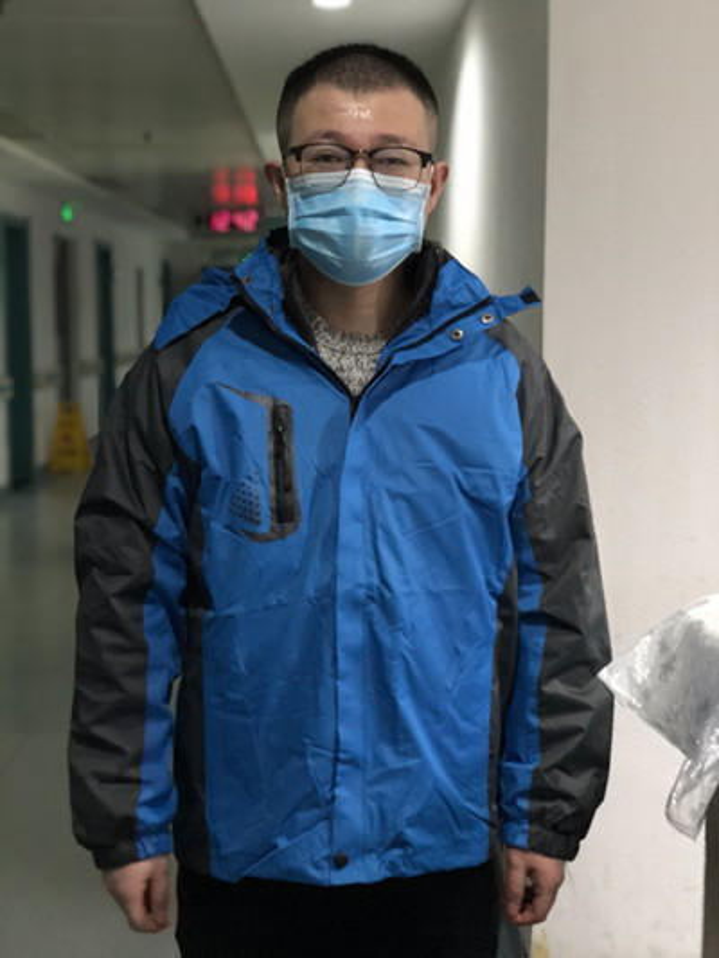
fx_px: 1440
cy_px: 479
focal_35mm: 52
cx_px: 360
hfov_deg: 28.0
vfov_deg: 36.8
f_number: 2.4
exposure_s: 1/11
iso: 160
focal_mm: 6
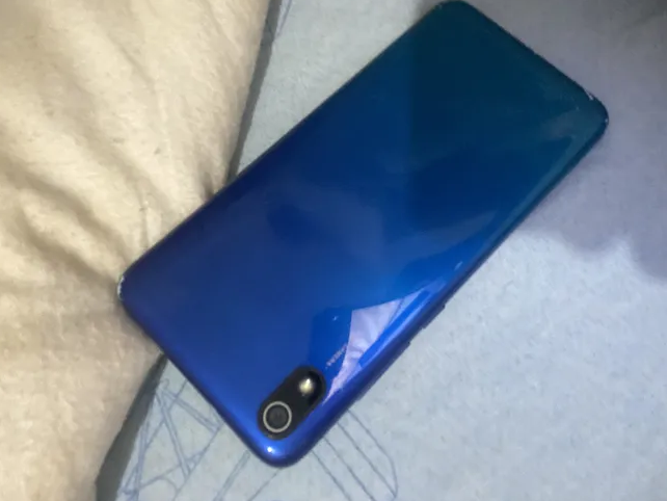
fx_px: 482
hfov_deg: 69.4
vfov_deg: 54.9
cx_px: 336
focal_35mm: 25
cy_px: 236
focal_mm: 2.71
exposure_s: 1/25
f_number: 2.2
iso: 640
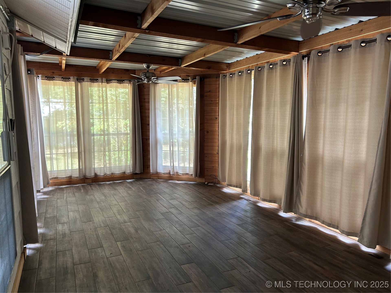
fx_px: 294
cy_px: 146
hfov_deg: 67.3
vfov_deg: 53.1
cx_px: 196
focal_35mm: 26
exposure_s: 1/80
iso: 125
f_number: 1.5
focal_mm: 5.7
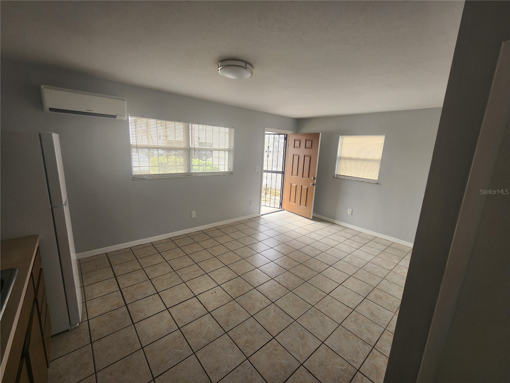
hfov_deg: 106.2
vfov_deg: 89.9
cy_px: 192
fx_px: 192
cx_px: 255
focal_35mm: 13
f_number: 2.2
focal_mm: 2.2
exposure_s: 1/60
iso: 64
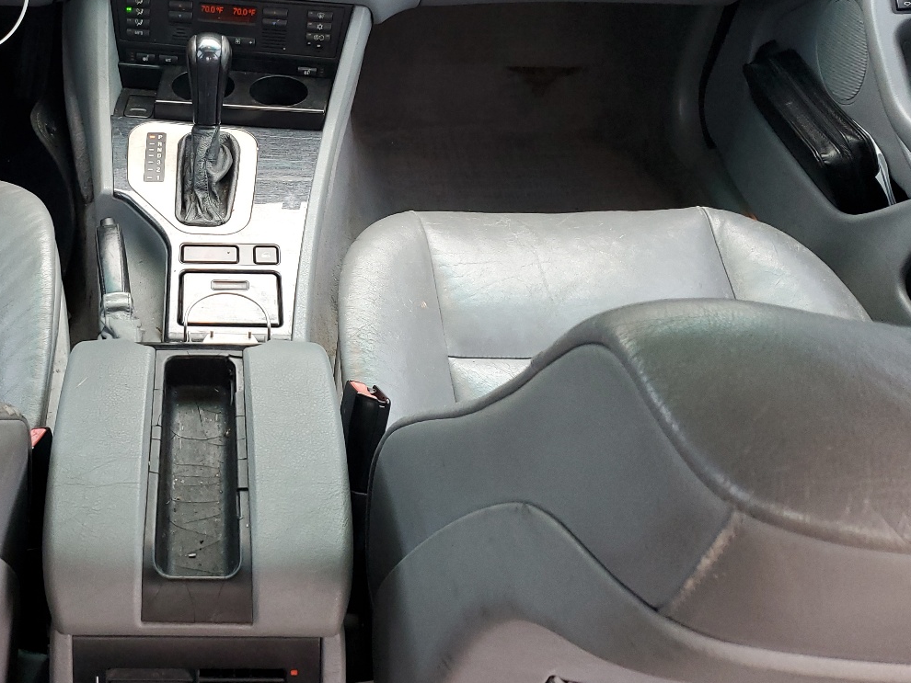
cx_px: 179
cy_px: 169
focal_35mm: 42
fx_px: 1106
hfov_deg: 42.7
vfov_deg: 33.7
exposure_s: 1/60.2
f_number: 1.5
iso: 120
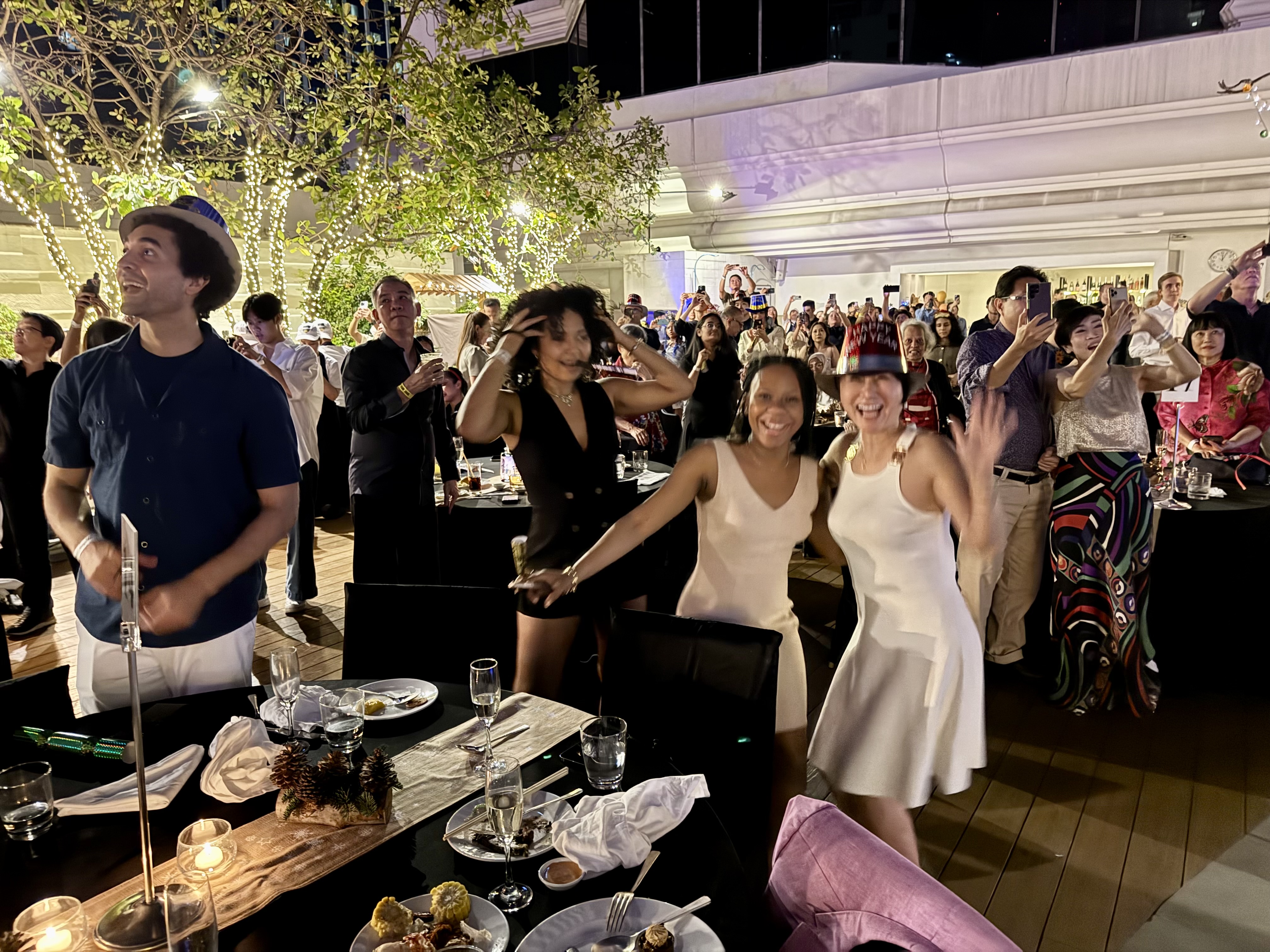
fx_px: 881
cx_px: 635
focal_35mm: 24
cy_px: 476
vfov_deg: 56.8
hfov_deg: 71.6
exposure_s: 1/25
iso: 800
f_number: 1.78
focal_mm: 6.76
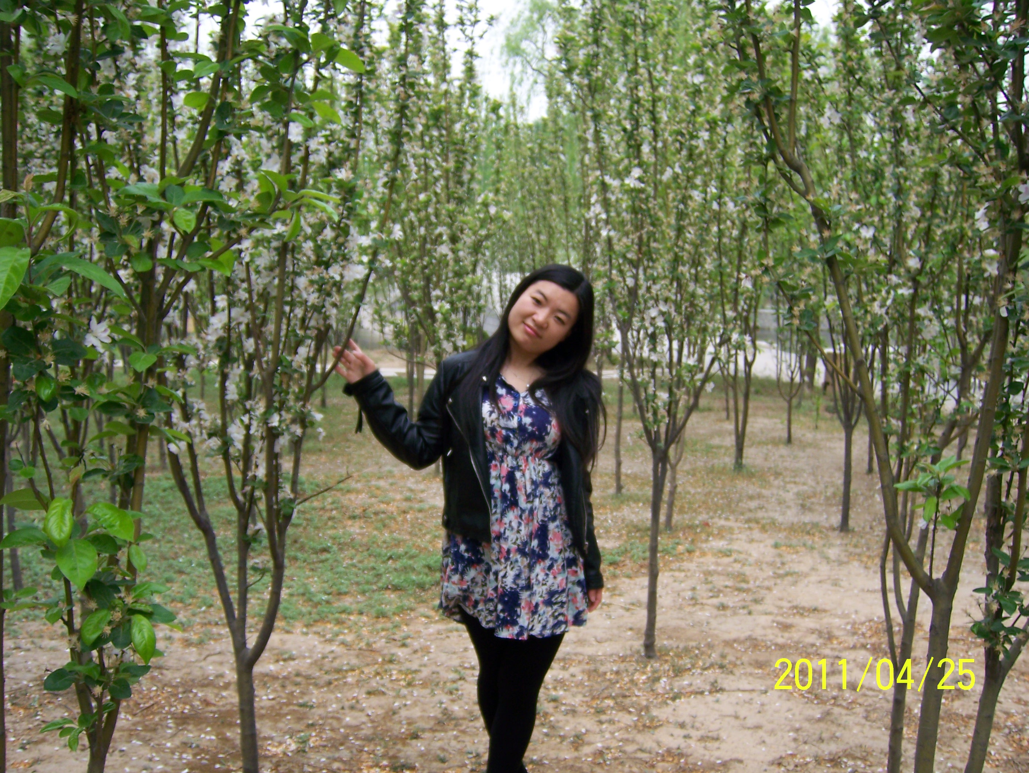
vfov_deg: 39.7
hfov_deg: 51.3
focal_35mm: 36
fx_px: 1071
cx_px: 514
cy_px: 386
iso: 80
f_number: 2.8
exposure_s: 1/400
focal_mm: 6
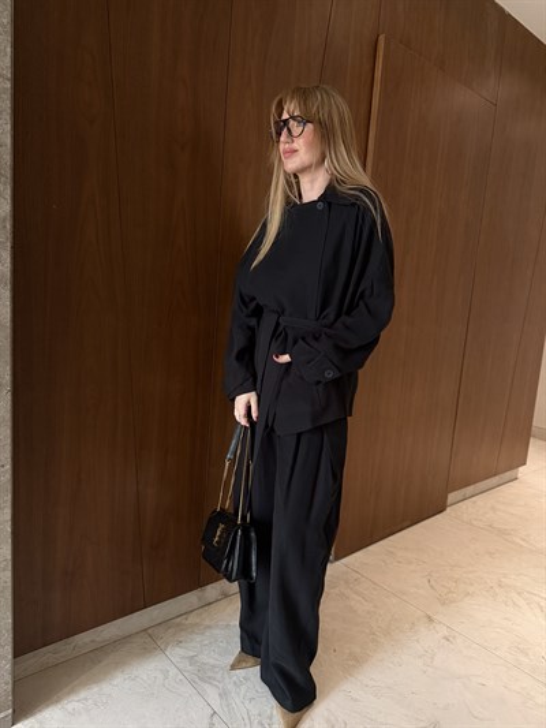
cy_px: 364
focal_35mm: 24
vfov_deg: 71.6
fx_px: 505
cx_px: 273
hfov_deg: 56.8
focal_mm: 6.76
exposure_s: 1/50
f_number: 1.78
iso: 320
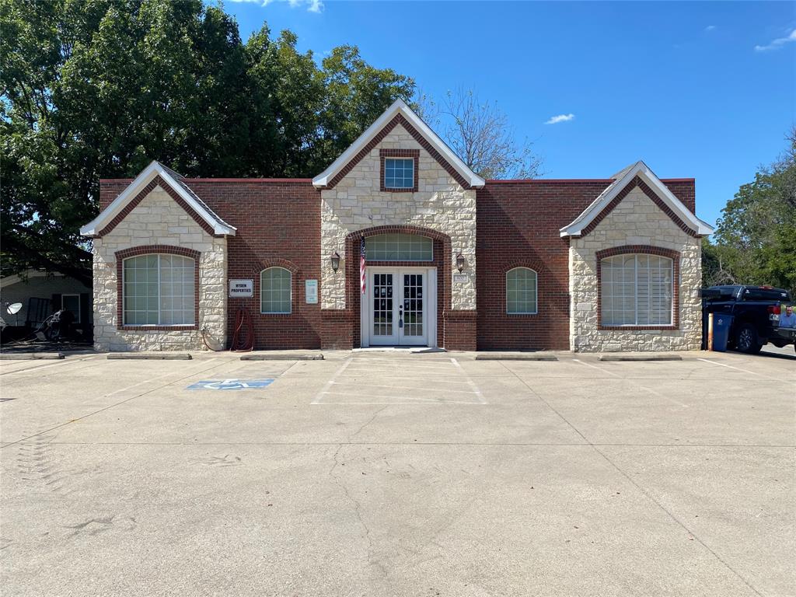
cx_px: 398
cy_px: 298
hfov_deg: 67.3
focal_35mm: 26
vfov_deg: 53.1
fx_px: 598
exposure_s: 1/2890
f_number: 1.8
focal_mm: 4.25
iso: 32
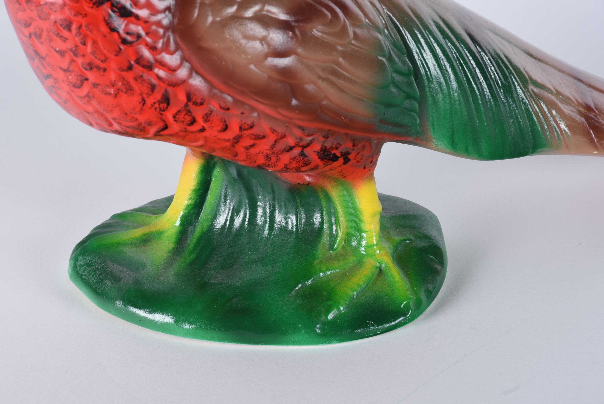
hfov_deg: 9.8
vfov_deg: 6.6
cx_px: 302
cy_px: 202
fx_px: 3526
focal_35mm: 210
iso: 200
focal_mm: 140
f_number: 14
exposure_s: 1/125
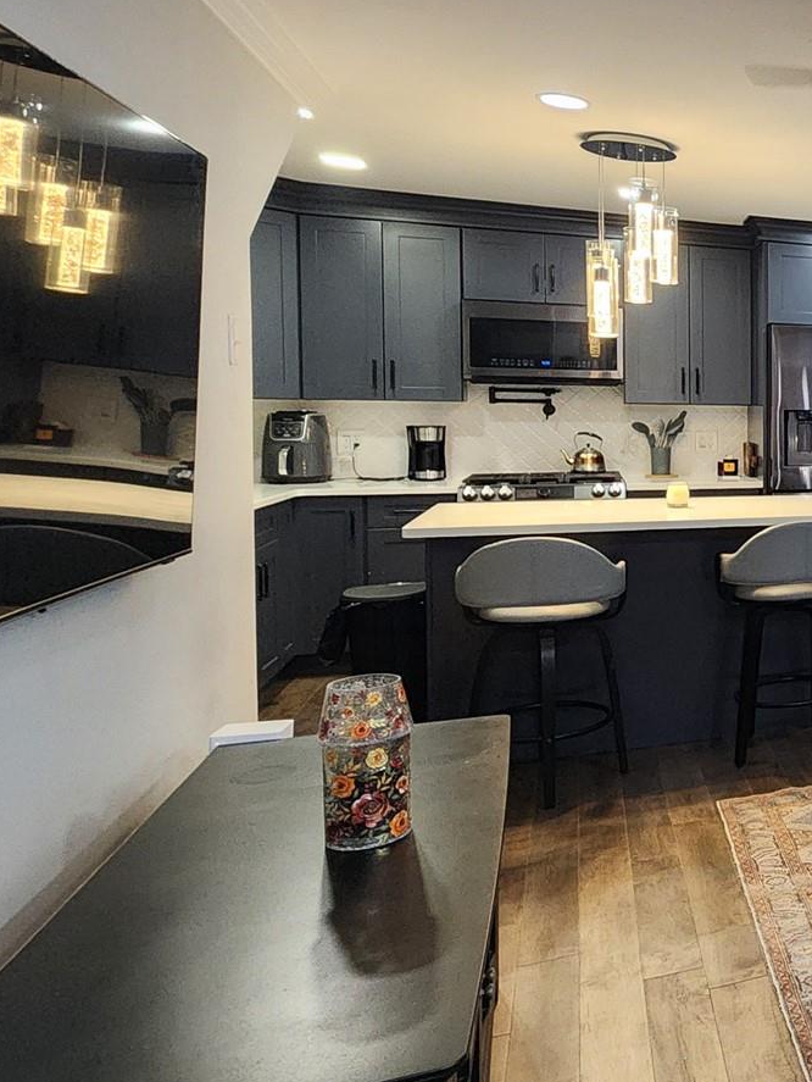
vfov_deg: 59.6
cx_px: 1086
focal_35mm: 30
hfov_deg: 32.9
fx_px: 938
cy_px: 455
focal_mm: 2.2
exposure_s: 1/40
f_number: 2.2
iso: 320
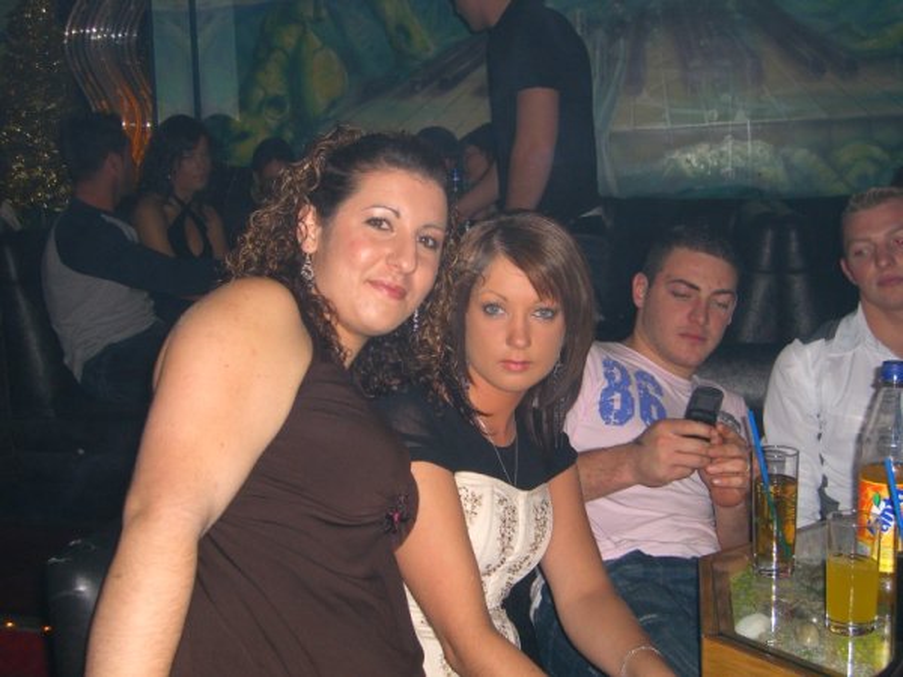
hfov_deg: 41.2
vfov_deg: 31.5
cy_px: 338
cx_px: 452
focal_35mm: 46
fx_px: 1200
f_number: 3.1
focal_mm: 9.5
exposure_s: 1/60
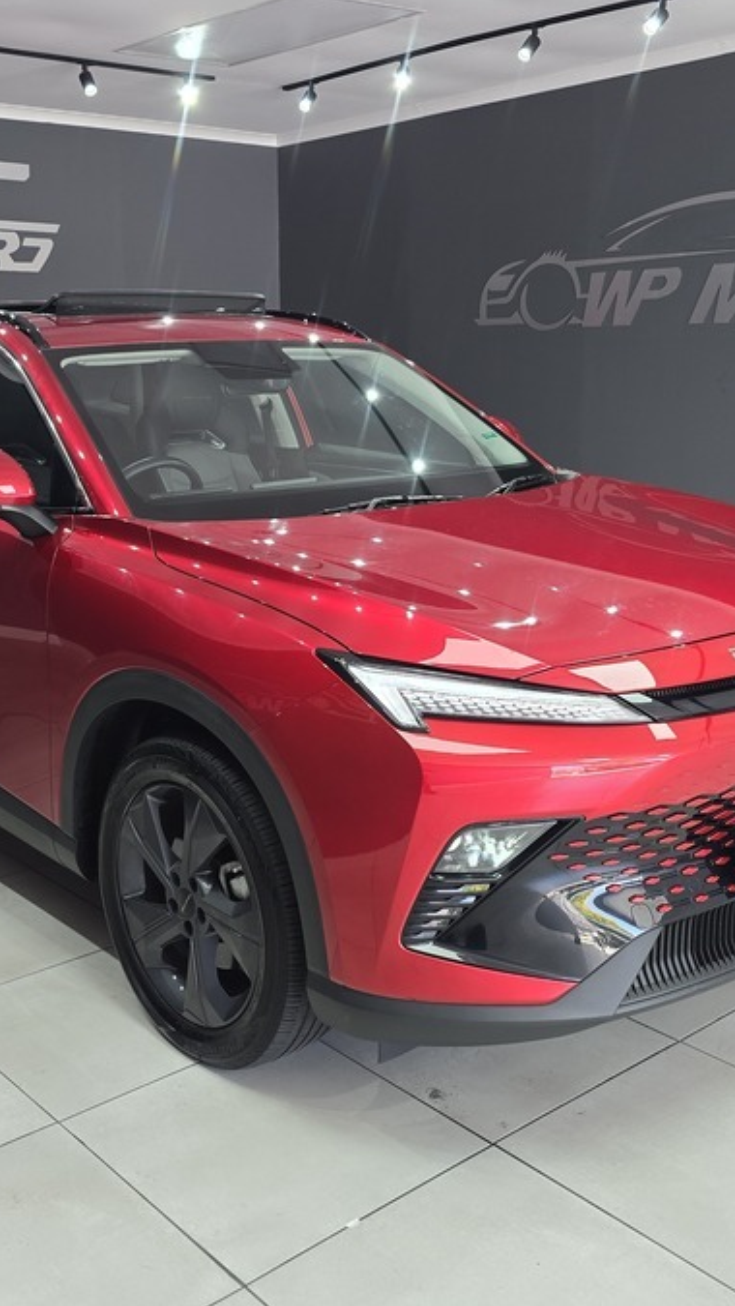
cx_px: 261
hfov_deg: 31.0
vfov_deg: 52.7
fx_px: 1316
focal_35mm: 38
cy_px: 598
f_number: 1.7
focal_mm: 6.3
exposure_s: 1/100
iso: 100
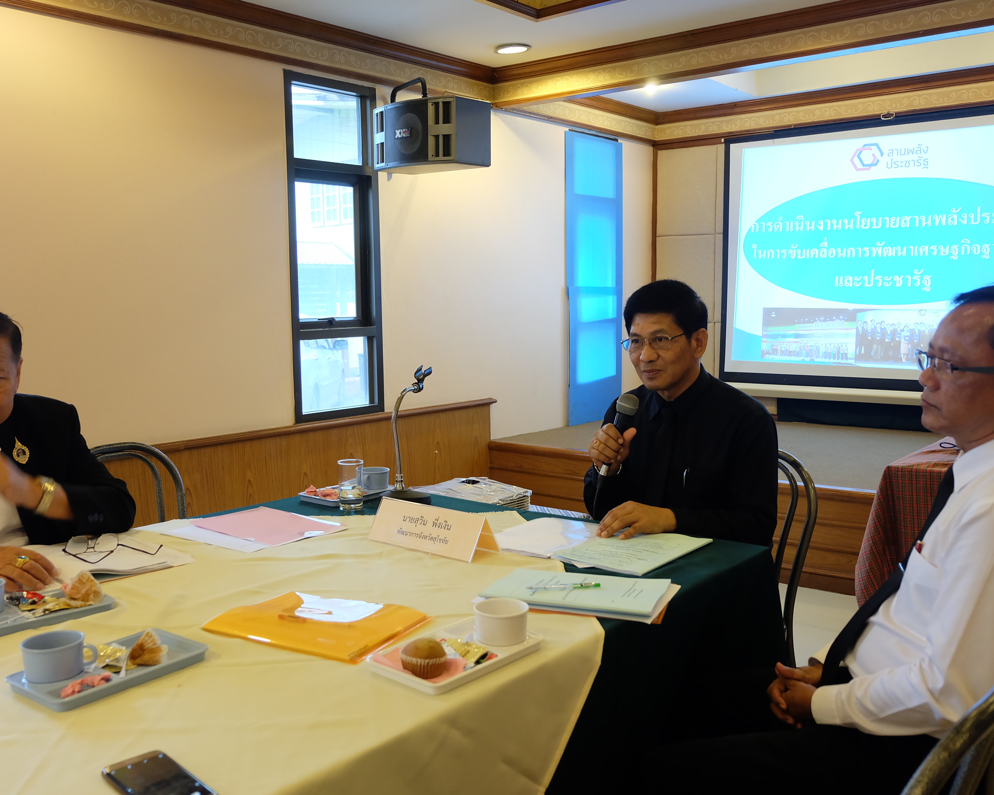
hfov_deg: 54.2
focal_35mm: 33
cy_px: 399
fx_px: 971
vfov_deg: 44.5
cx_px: 501
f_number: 4.5
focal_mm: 19.2
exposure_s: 1/30
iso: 1250
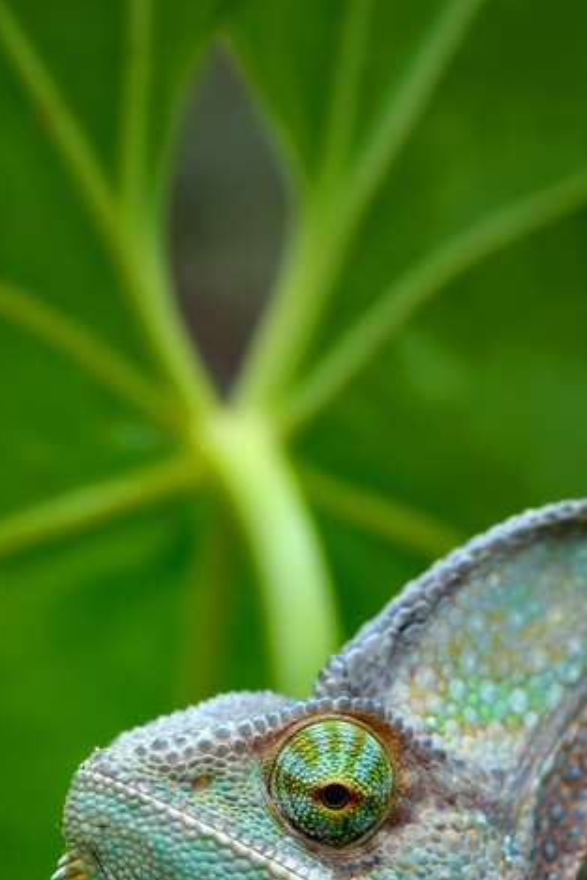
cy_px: 872
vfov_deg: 10.6
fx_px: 4692
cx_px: 286
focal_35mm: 192
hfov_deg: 7.2
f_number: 8
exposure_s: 1/500
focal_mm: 90
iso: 500
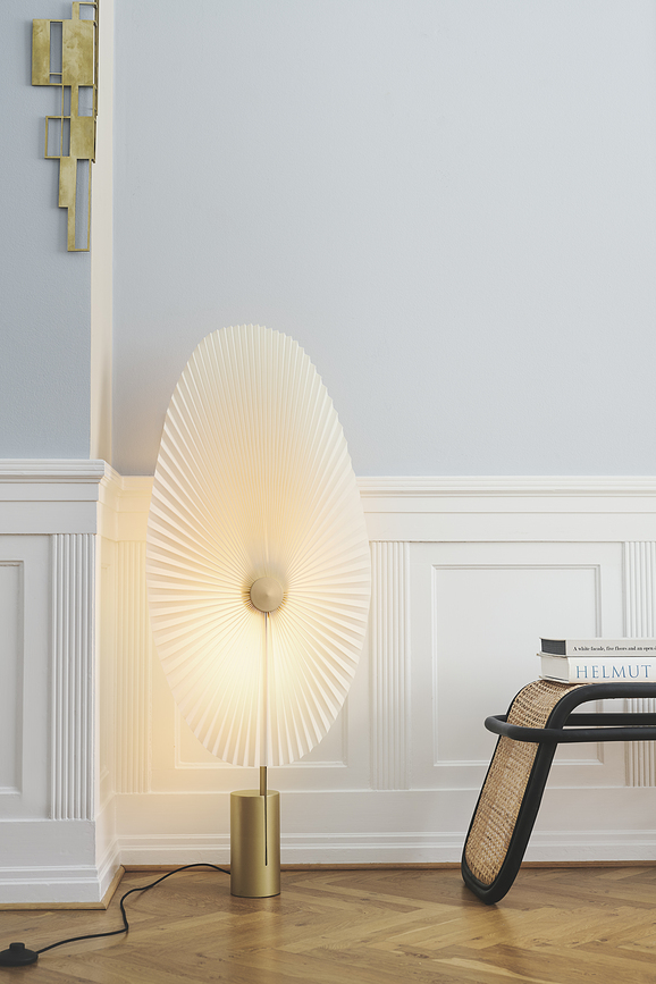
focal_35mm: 50
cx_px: 328
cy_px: 492
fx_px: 1367
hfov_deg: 27.0
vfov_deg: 39.6
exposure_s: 10
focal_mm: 50
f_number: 8
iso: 200
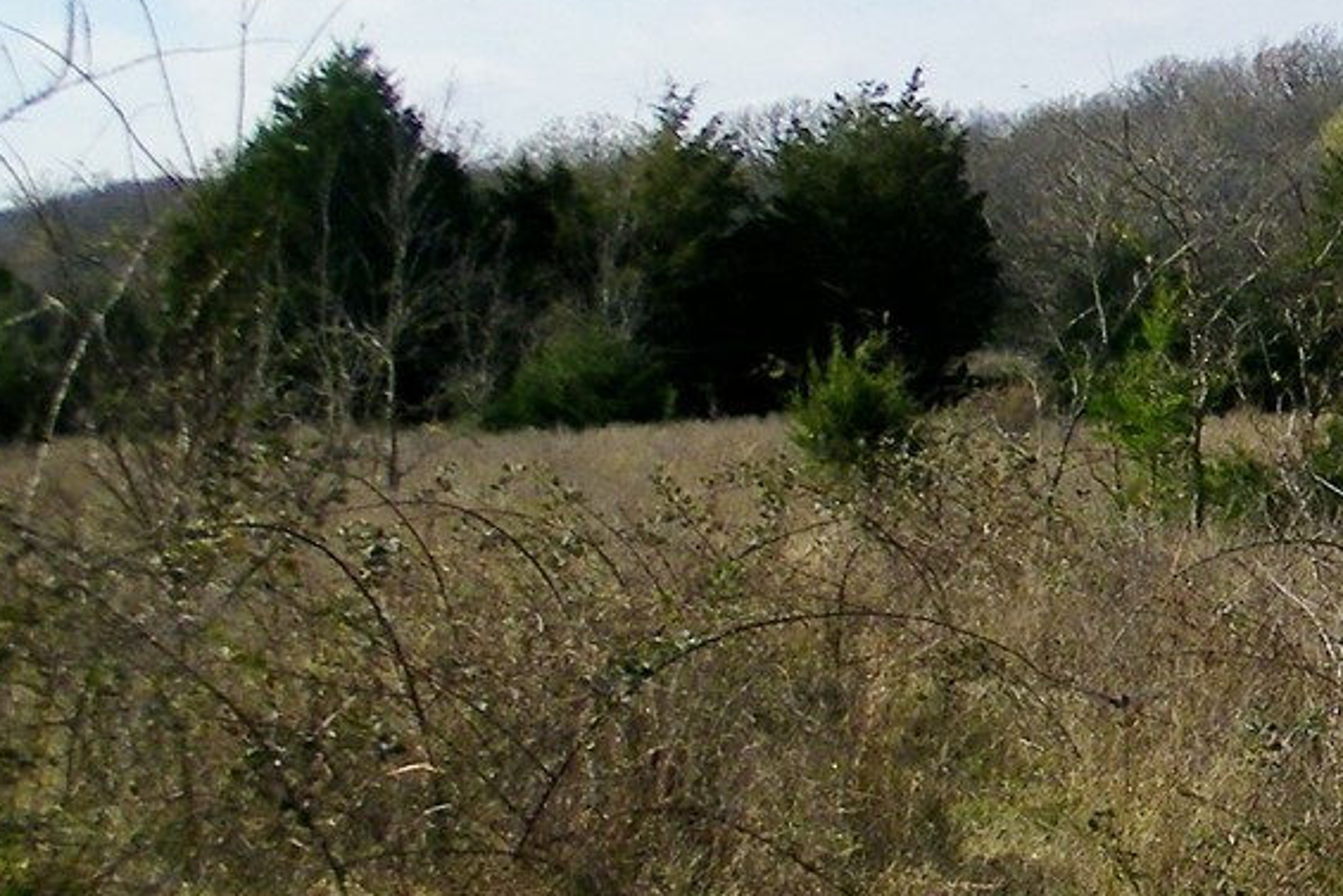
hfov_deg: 19.2
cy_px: 402
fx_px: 3694
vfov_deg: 13.8
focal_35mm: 99
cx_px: 1716
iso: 80
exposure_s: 1/400
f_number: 7
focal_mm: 5
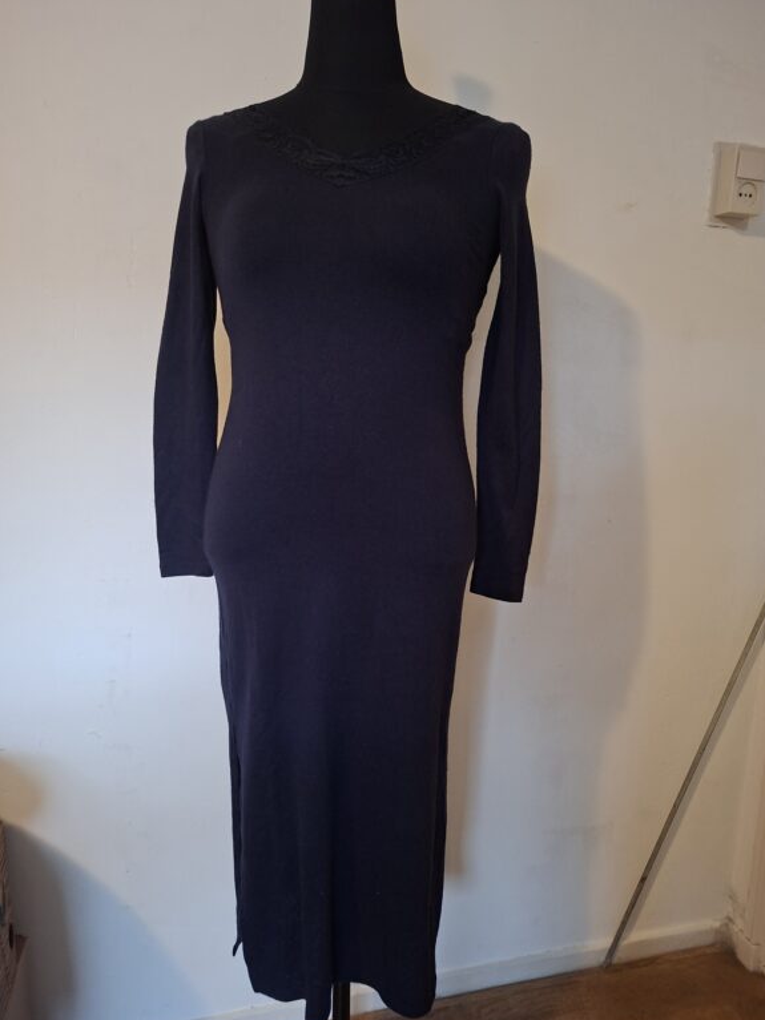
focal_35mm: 24
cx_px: 398
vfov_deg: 71.6
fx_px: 707
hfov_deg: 56.8
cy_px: 520
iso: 400
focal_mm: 5.54
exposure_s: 1/25
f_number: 1.8
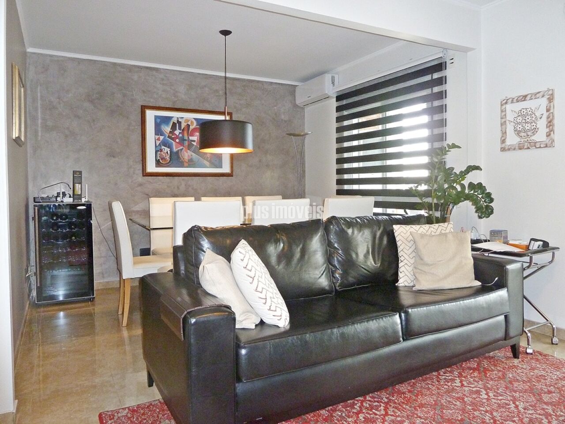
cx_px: 282
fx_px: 408
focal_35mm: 25
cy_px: 212
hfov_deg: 69.4
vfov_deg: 54.9
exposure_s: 1/30
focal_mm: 4.1
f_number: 3.3
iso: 250
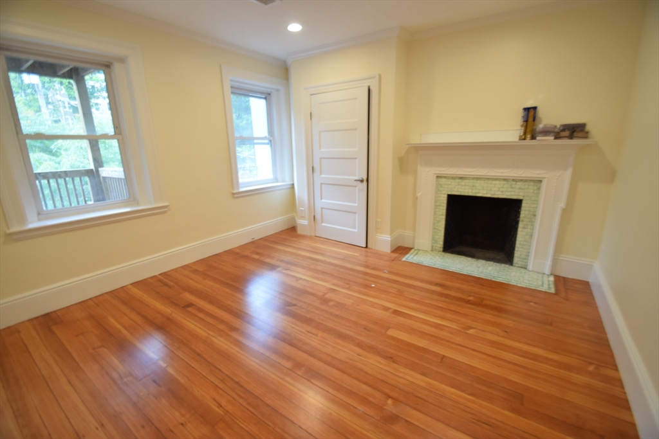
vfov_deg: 77.3
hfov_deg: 100.4
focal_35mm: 15
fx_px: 275
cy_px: 220
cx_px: 330
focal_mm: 10
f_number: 4
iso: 560
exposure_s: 1/60
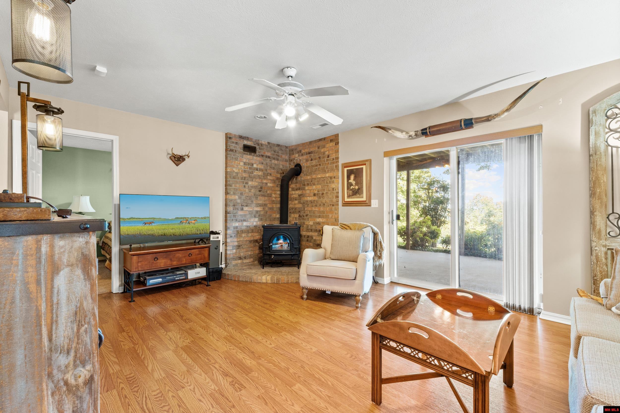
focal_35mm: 15
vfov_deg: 77.3
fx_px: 258
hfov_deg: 100.4
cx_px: 310
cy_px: 206
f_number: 9
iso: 200
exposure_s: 1
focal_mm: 10
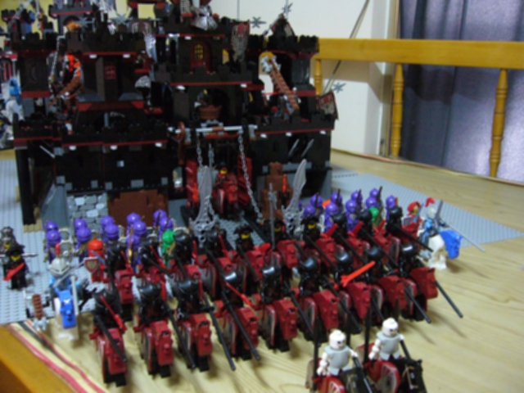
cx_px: 262
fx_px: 530
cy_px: 196
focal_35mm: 35
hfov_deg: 52.6
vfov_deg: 40.7
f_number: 2.8
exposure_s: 1/8
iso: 400
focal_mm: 5.8
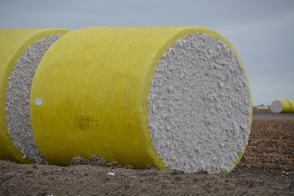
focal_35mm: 225
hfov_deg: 9.2
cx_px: 147
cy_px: 98
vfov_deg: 6.1
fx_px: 1837
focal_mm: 150
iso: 400
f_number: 5.6
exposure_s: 1/1000
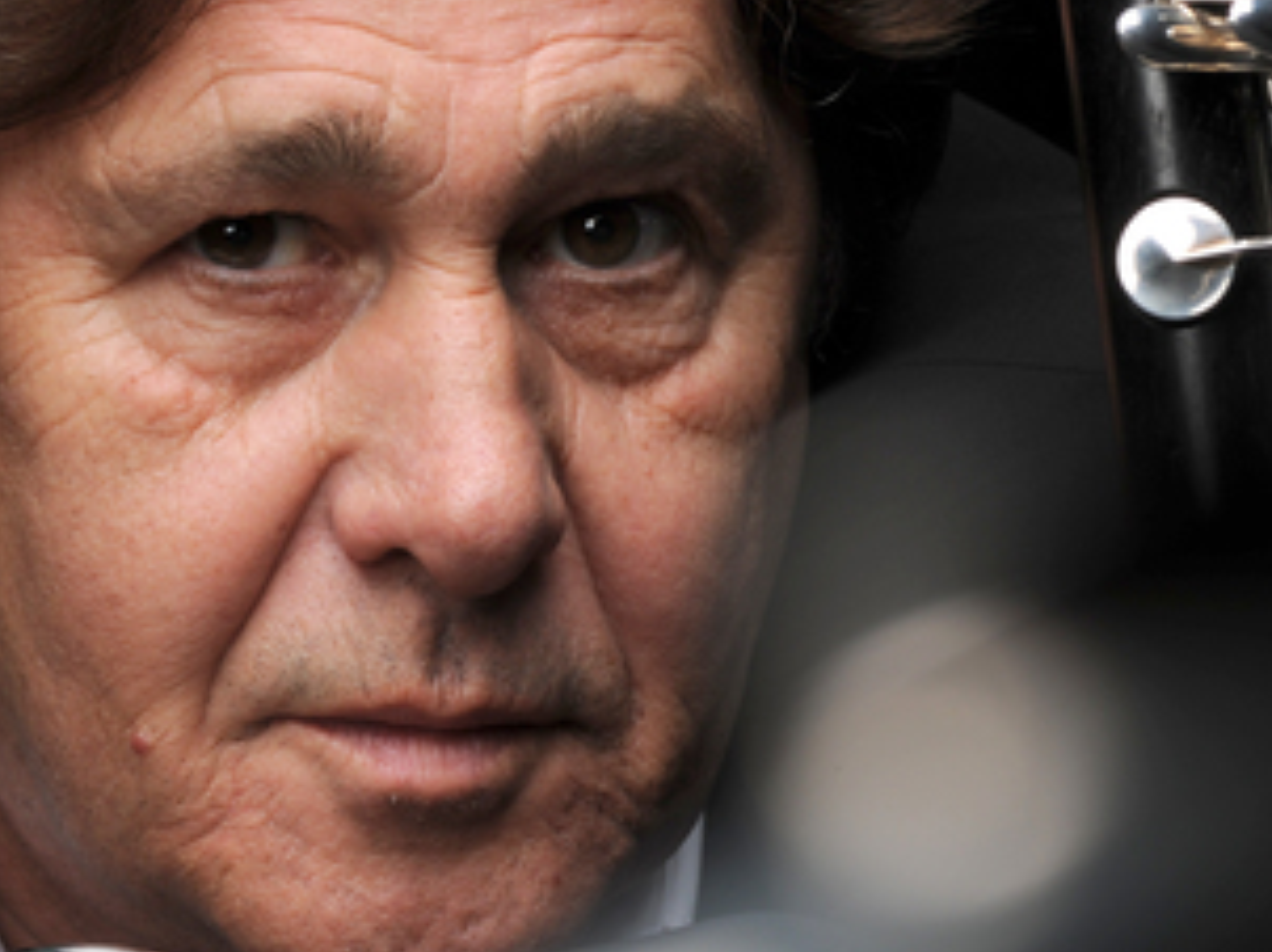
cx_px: 358
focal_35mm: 382
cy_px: 693
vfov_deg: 3.9
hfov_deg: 5.2
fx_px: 14026
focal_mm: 150
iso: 100
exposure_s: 1/125
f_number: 13
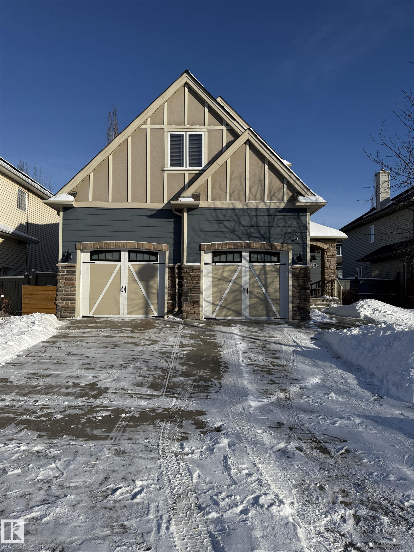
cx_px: 207
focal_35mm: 24
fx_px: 383
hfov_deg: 56.8
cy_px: 276
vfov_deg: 71.6
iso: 80
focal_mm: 6.76
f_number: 1.78
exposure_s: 1/9091
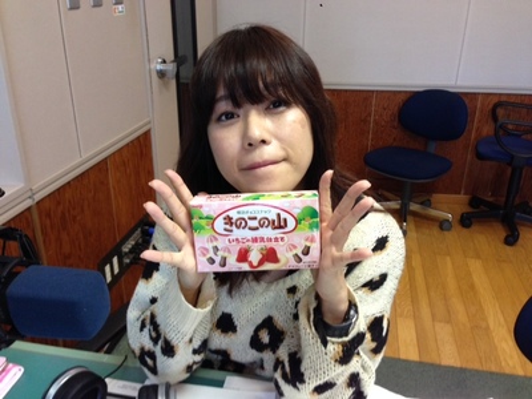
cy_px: 200
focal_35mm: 33
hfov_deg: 55.4
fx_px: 507
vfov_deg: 42.9
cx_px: 266
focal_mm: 4.12
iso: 125
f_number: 2.4
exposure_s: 1/20
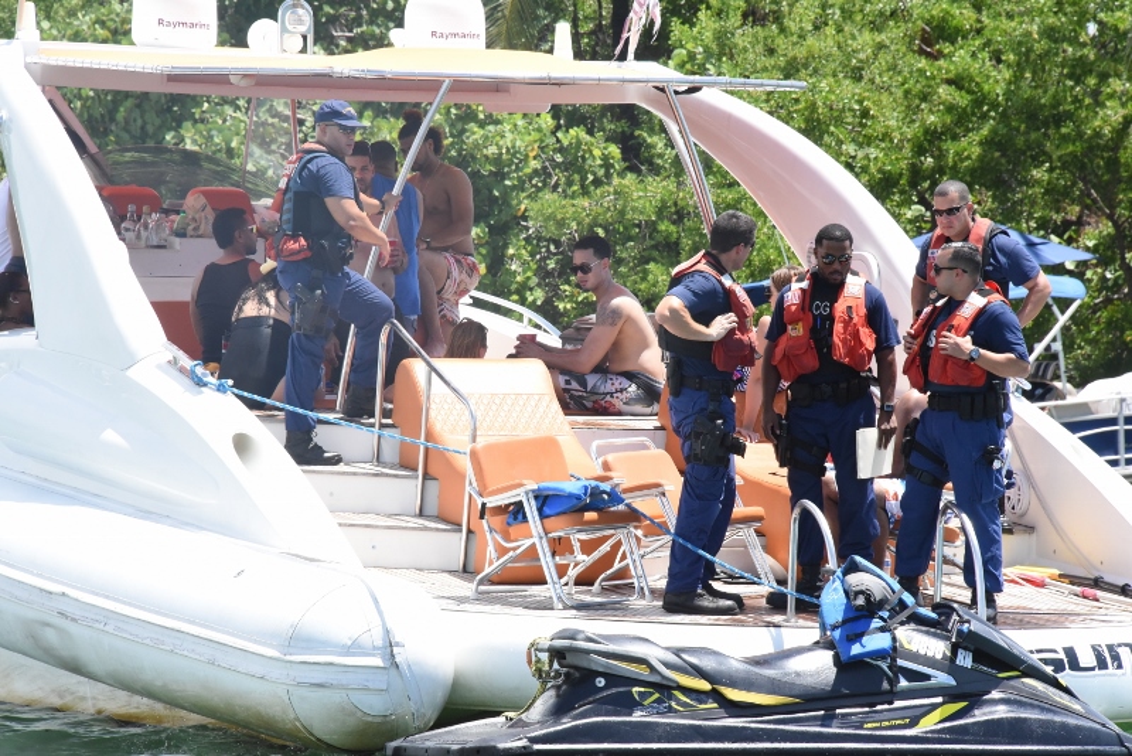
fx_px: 9436
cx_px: 566
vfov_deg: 4.6
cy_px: 378
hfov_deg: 6.9
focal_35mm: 300
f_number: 16
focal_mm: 300
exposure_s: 1/1250
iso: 4000
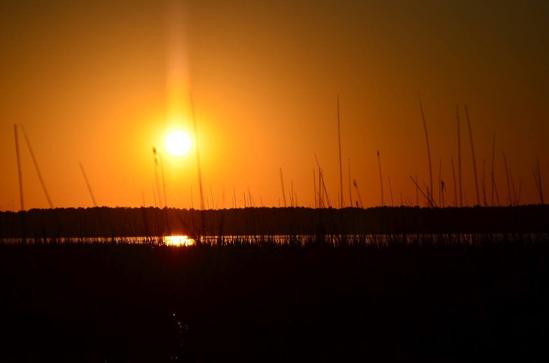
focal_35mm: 168
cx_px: 274
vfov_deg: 8.1
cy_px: 182
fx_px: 2556
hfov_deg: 12.3
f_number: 4.8
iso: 100
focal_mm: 112
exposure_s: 1/8000
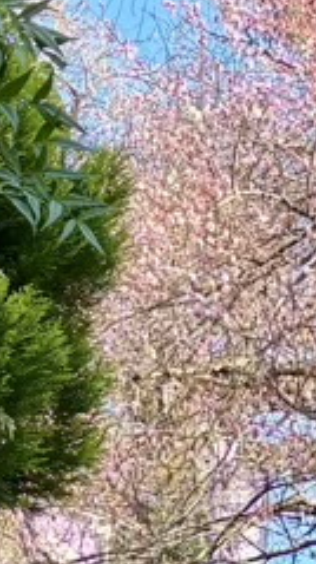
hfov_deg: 14.3
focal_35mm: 83
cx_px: 299
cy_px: 354
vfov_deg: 25.5
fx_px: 1239
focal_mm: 5.96
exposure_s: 1/342
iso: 50
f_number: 1.6
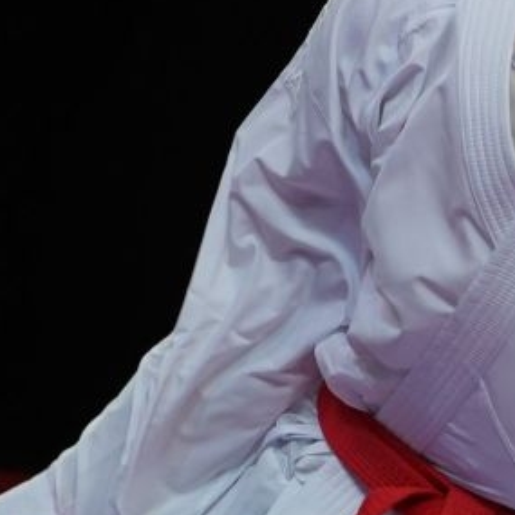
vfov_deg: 1.6
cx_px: 347
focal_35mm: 1072
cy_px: 117
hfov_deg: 1.6
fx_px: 18044
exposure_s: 1/1000
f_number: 2.8
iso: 640
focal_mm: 200
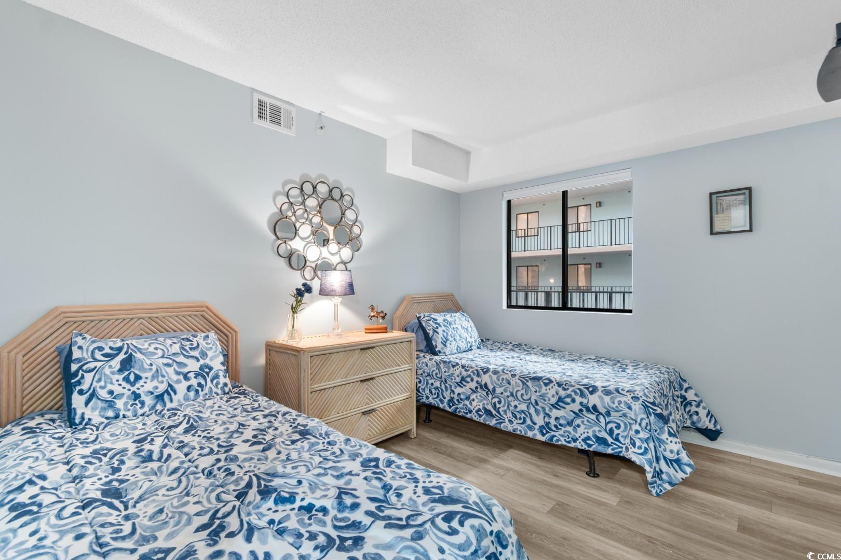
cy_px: 280
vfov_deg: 77.3
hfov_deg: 100.4
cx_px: 420
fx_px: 350
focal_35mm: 15
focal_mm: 10
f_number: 4.5
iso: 100
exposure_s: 1.3
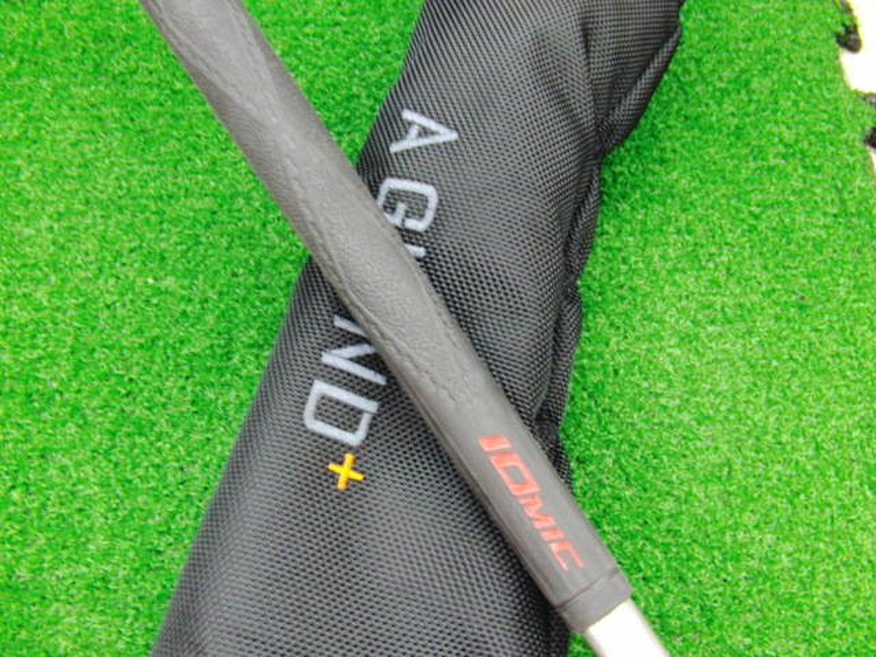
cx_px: 438
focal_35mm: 37
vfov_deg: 38.7
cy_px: 328
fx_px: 936
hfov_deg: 50.1
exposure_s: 1/13
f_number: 3.6
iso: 400
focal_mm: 6.42
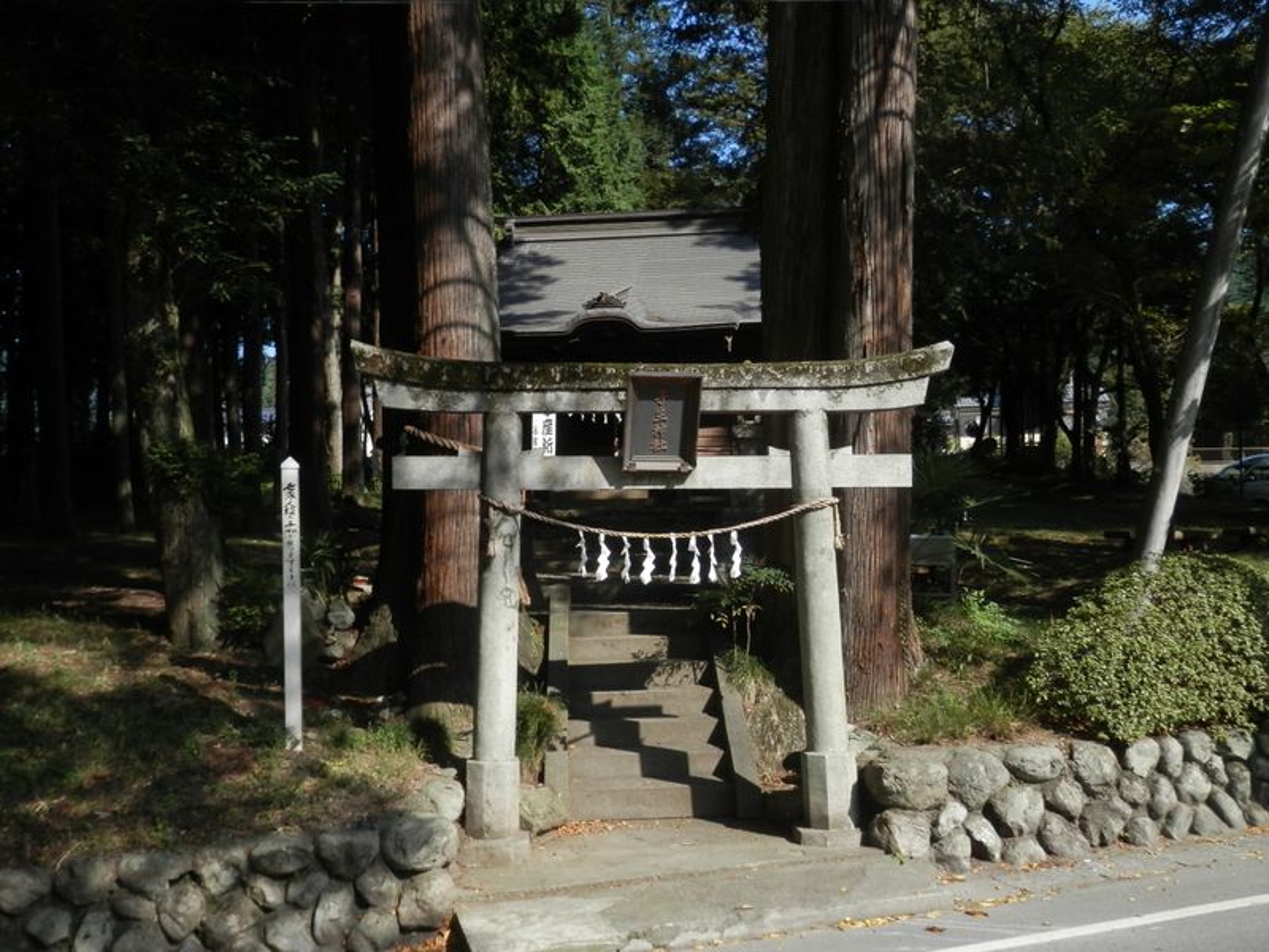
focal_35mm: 33
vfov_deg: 42.9
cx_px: 634
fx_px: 1210
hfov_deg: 55.4
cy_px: 476
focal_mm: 6
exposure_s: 1/500
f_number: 3.4
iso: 80
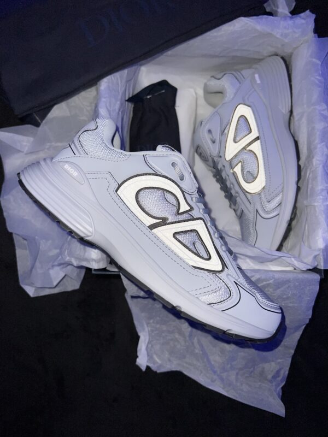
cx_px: 164
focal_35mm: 26
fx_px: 328
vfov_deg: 67.3
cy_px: 218
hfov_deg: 53.1
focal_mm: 5.7
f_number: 1.5
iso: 32
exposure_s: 1/4
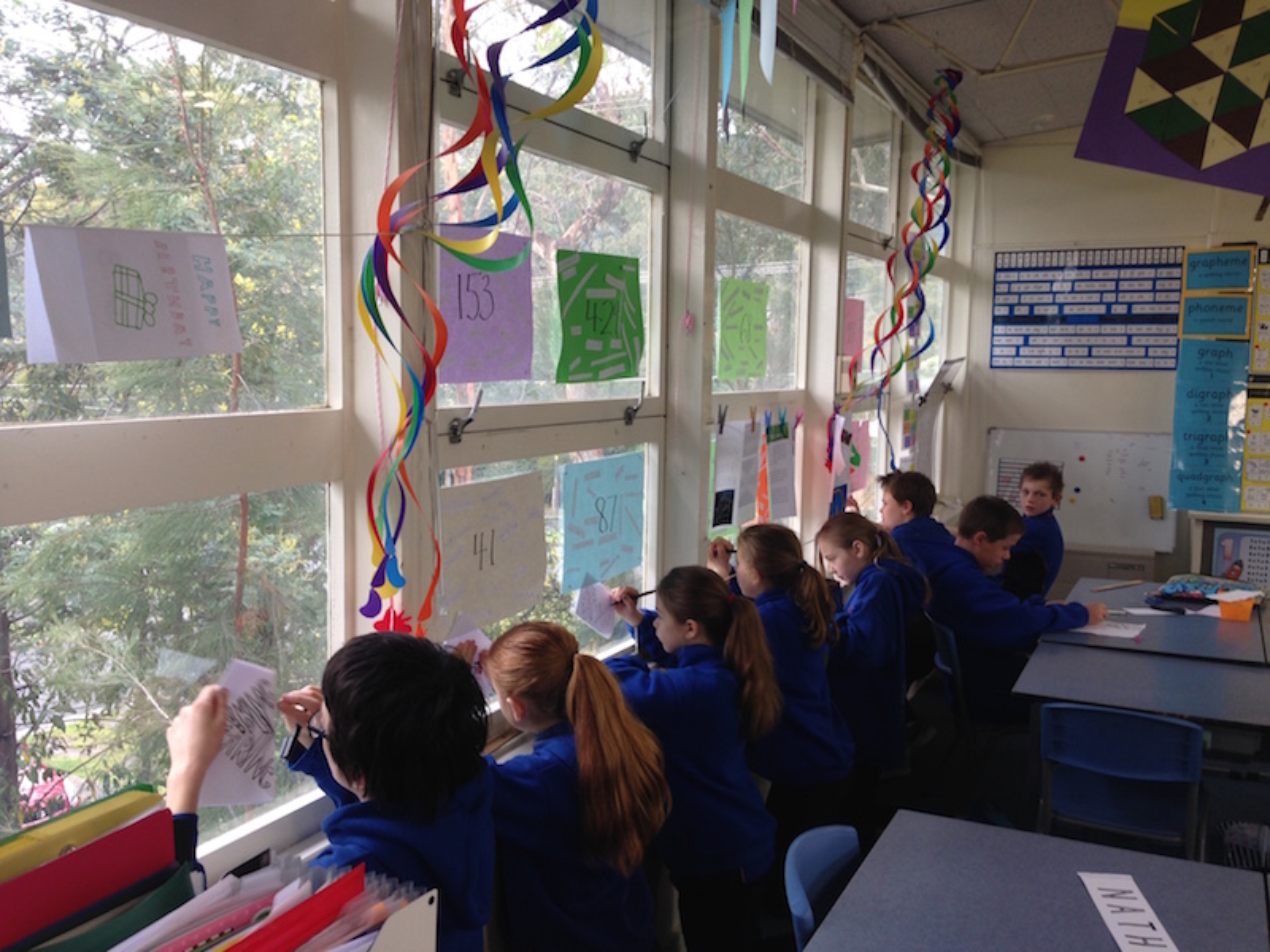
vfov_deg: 42.9
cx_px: 635
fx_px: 1211
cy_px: 476
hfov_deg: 55.4
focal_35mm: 33
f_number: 2.4
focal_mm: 4.12
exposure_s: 1/24
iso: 50
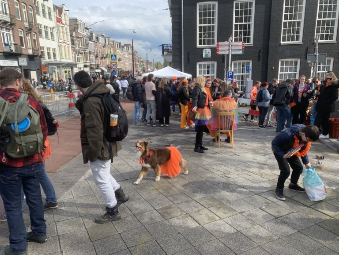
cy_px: 128
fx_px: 255
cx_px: 170
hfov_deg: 67.3
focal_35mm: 26
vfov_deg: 53.1
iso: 25
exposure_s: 1/991
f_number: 1.8
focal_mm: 4.25
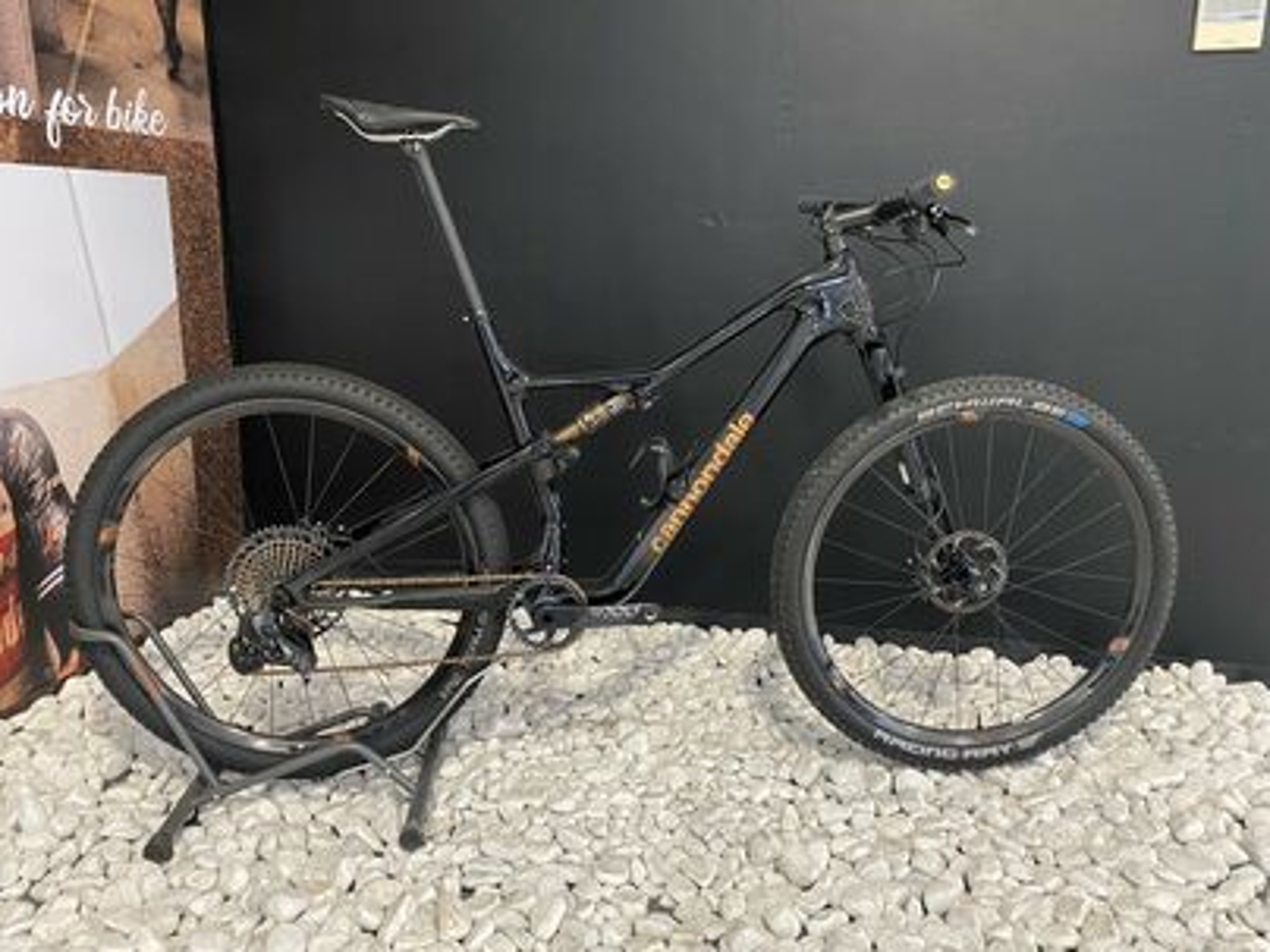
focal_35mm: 27
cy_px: 470
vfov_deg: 51.4
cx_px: 629
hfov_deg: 65.3
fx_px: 991
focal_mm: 4.25
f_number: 1.8
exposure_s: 1/50
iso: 320
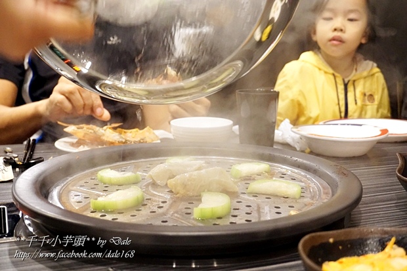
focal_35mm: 45
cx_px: 204
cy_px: 136
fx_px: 509
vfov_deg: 29.8
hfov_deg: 43.6
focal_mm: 30
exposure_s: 1/40
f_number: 5
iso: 3200
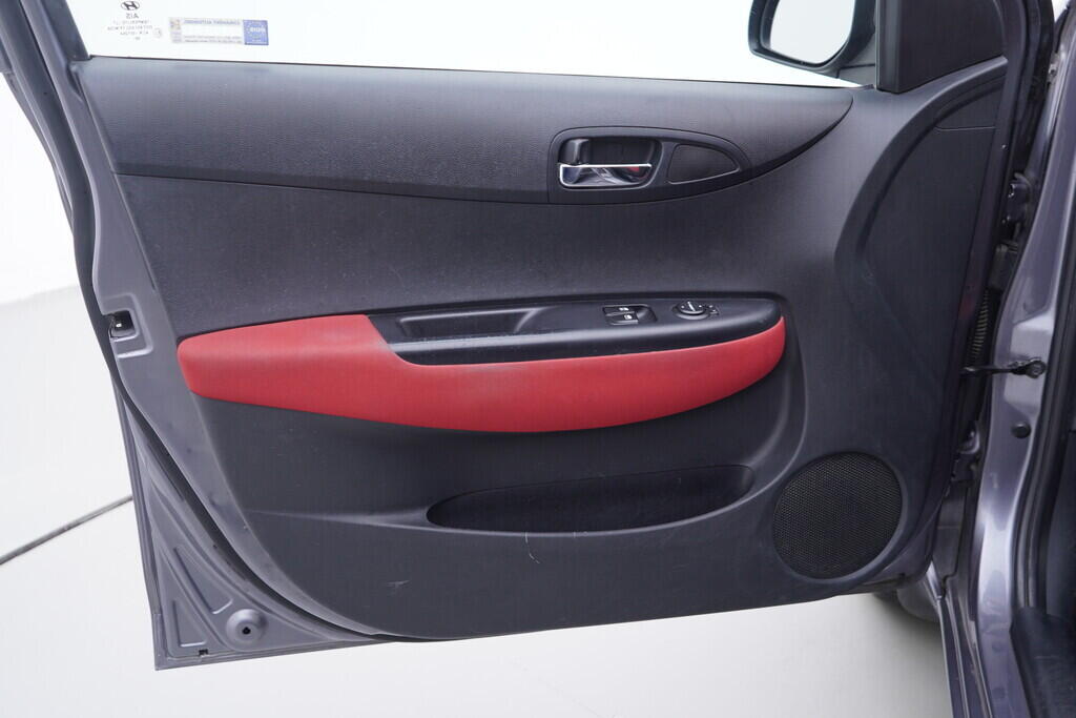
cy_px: 359
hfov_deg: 53.1
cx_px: 538
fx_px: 1076
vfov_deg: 36.9
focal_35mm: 36
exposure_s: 1/40
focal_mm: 24
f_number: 2.8
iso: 125
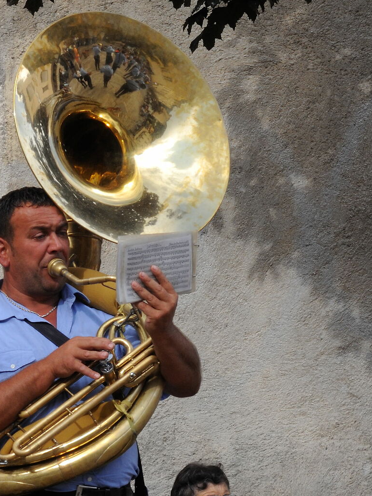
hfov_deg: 6.9
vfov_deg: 9.2
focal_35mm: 214
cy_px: 370
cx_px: 22
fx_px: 3066
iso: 80
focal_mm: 19.7
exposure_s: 1/60
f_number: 5.6
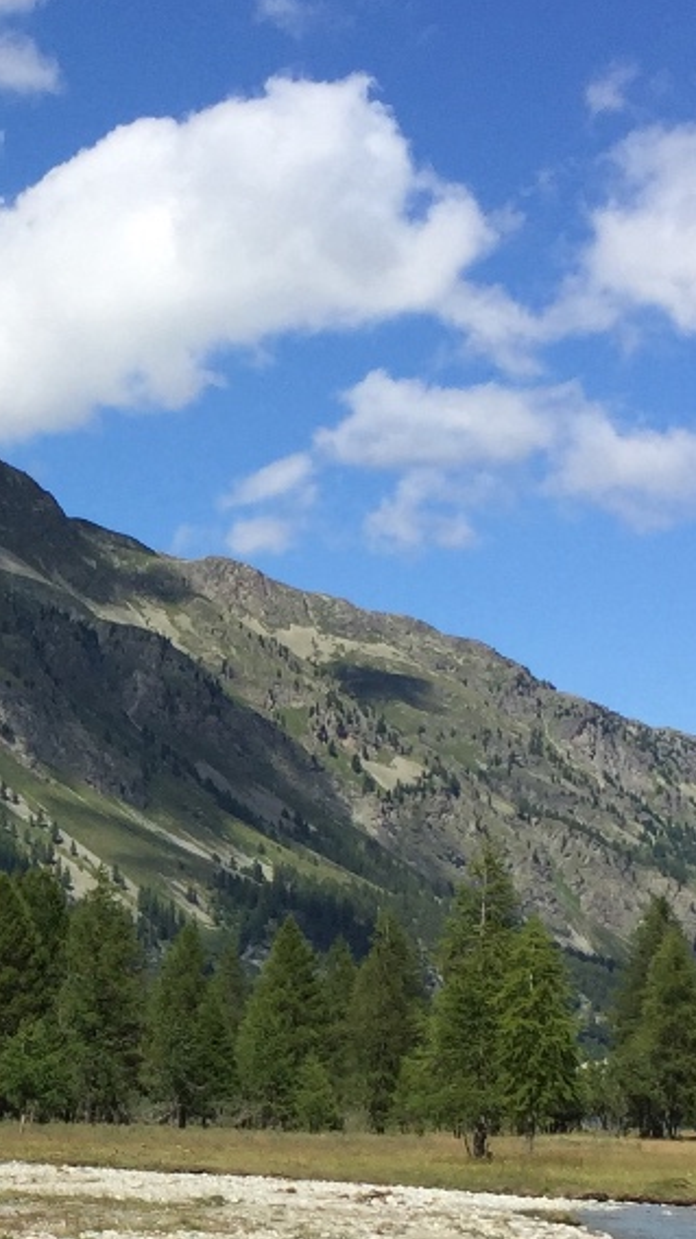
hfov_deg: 13.0
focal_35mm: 89
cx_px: -247
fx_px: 2923
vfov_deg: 23.8
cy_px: 846
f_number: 2.2
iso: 32
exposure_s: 1/2639
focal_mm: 4.15
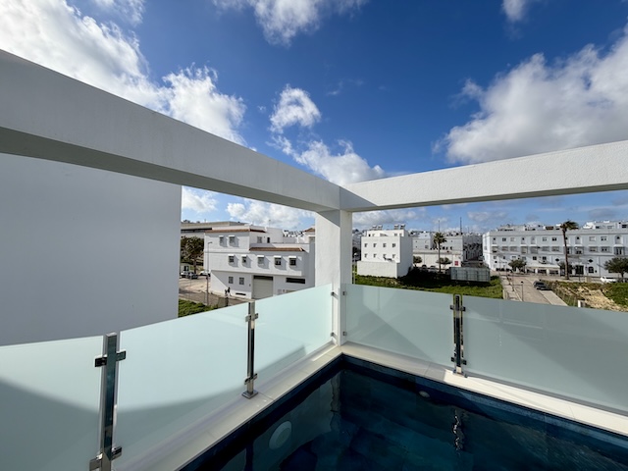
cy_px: 236
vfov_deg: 85.7
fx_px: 254
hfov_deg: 102.1
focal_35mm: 14
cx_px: 314
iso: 20
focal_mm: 2.22
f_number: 2.2
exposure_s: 1/1613
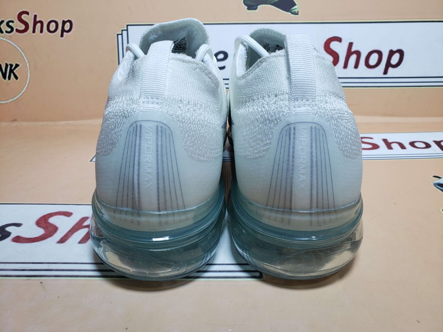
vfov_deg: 53.1
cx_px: 222
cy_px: 166
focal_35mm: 26
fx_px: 333
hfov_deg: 67.3
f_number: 2.4
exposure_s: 1/253
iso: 50
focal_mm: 4.3
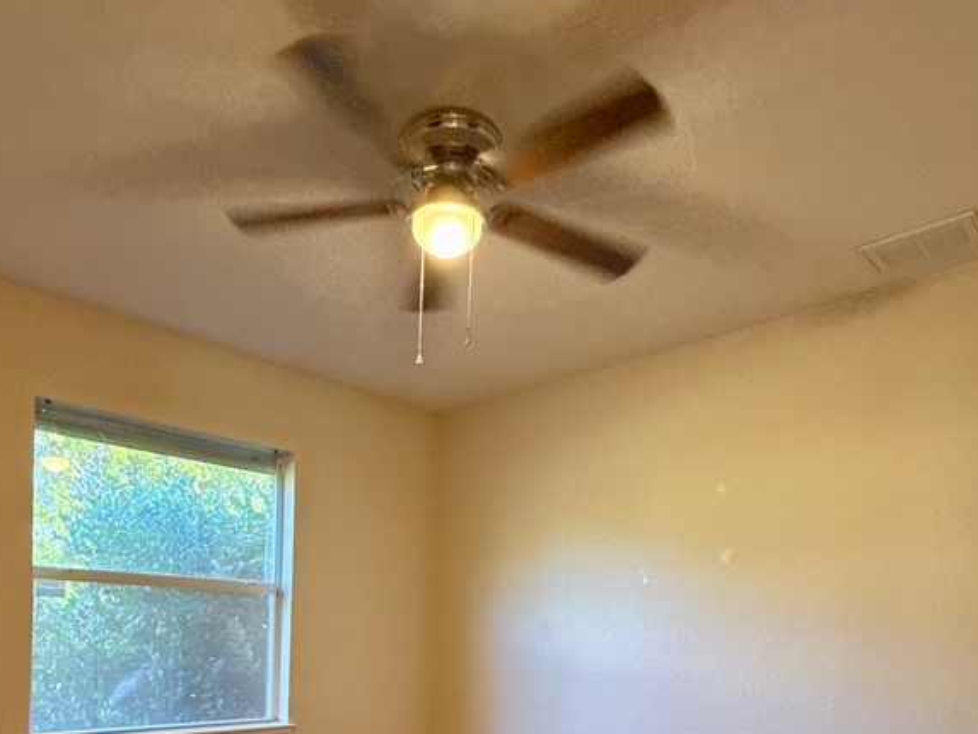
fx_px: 706
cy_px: 642
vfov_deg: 49.7
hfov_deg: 69.1
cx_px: 425
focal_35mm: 25
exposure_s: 1/60
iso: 500
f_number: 2.2
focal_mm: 2.22
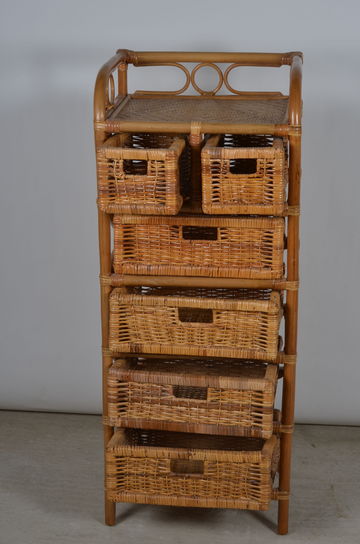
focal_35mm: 75
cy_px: 272
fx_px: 1130
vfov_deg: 27.0
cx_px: 180
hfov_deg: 18.1
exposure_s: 1/125
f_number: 14
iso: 100
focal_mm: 50
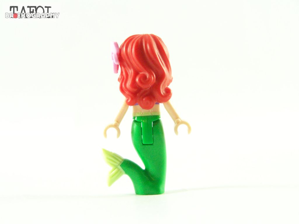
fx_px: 1011
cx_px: 150
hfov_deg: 16.8
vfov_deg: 12.7
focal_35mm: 117
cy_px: 112
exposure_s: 1/60
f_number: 3.6
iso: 400
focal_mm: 19.4
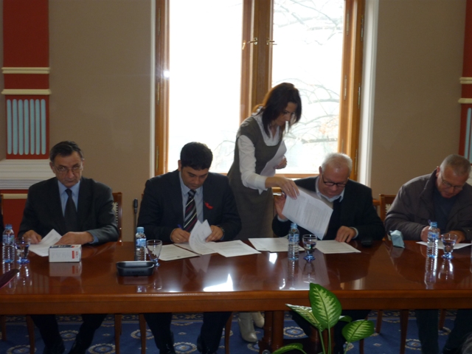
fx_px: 709
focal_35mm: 52
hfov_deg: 36.8
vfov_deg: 28.0
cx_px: 236
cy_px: 177
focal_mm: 8.6
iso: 125
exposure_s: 1/15
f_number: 3.3
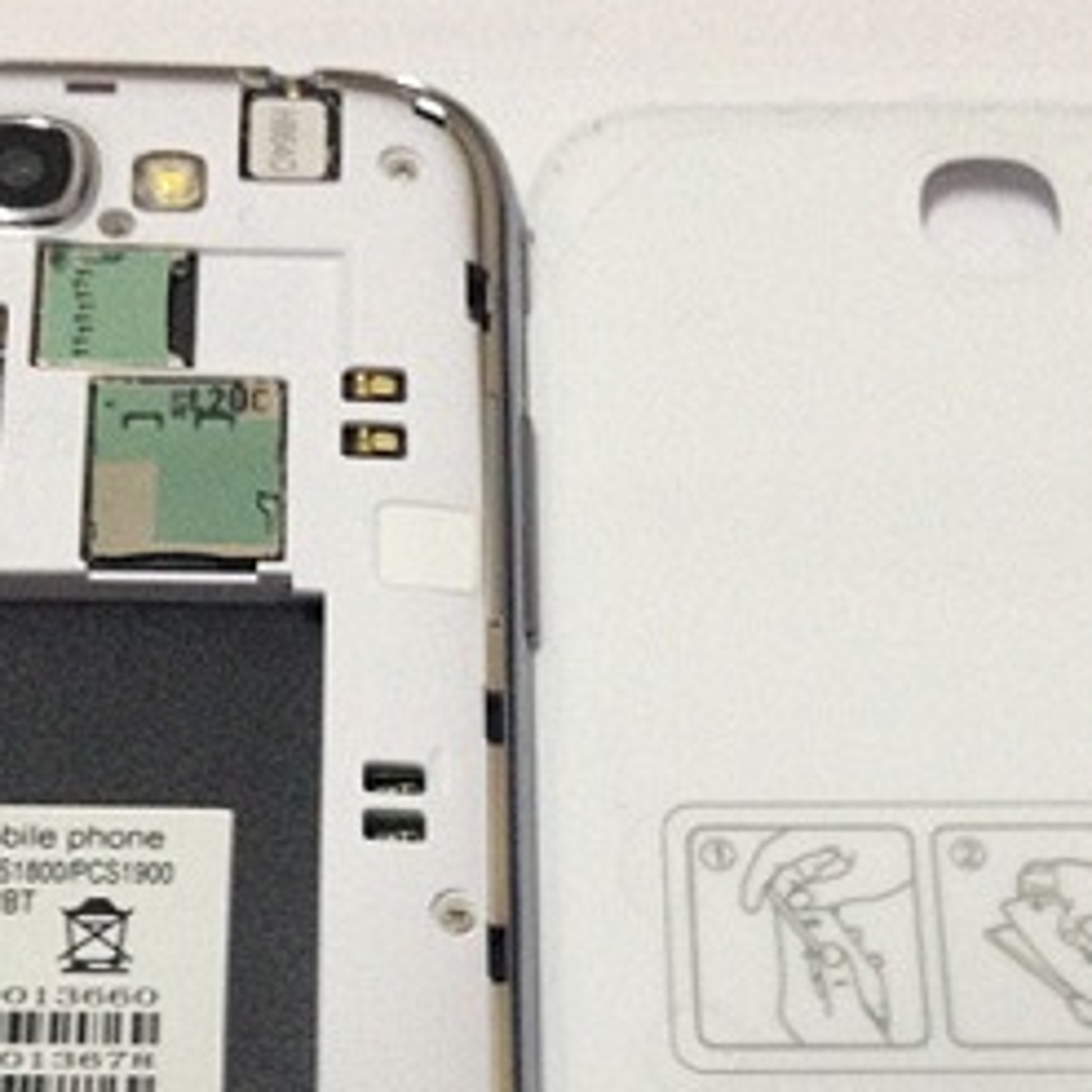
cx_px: 451
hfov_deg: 21.6
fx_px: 2855
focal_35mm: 80
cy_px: 1019
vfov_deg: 21.1
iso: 250
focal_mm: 4.28
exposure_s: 1/20
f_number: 2.4
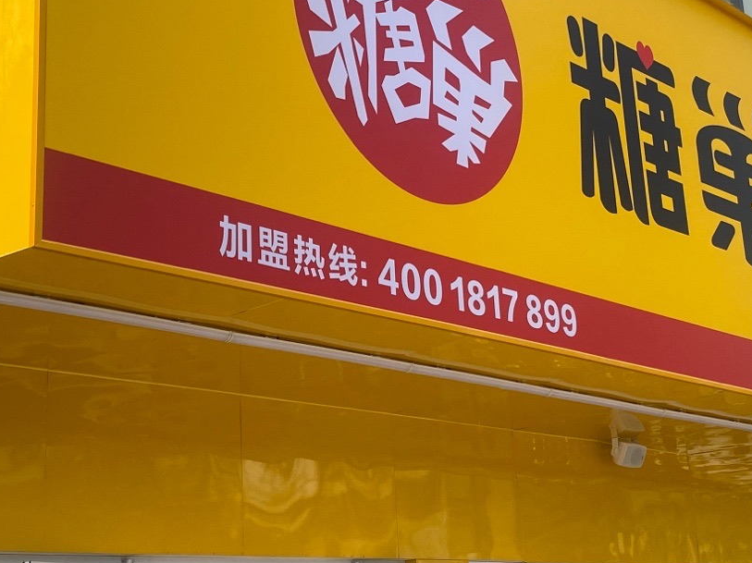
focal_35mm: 64
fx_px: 1390
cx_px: 410
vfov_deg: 22.9
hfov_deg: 30.3
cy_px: 211
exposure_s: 1/2463
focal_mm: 4.25
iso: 32
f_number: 1.8
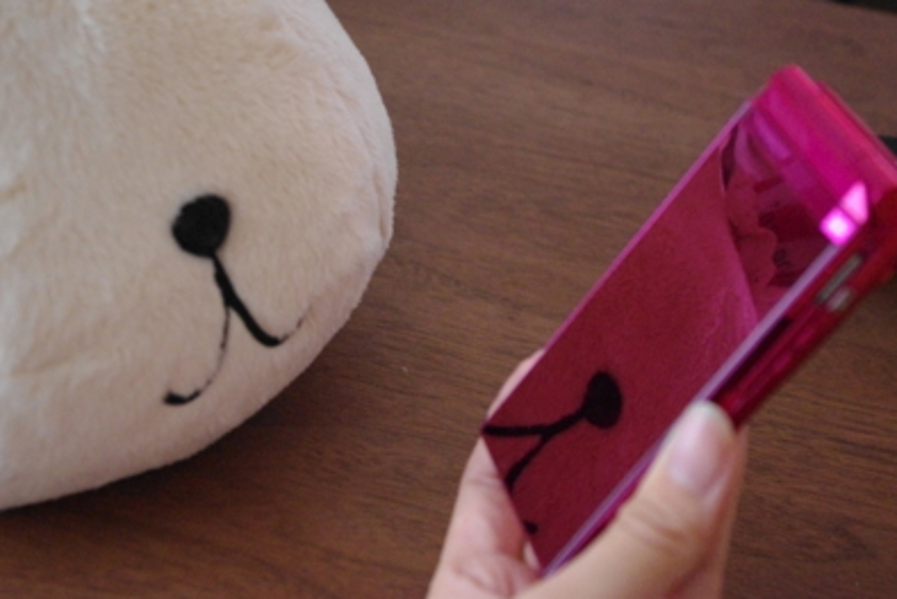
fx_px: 1620
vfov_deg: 20.9
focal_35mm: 65
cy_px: 297
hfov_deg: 30.9
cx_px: 451
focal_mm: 42.5
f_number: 5
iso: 6400
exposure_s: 1/80
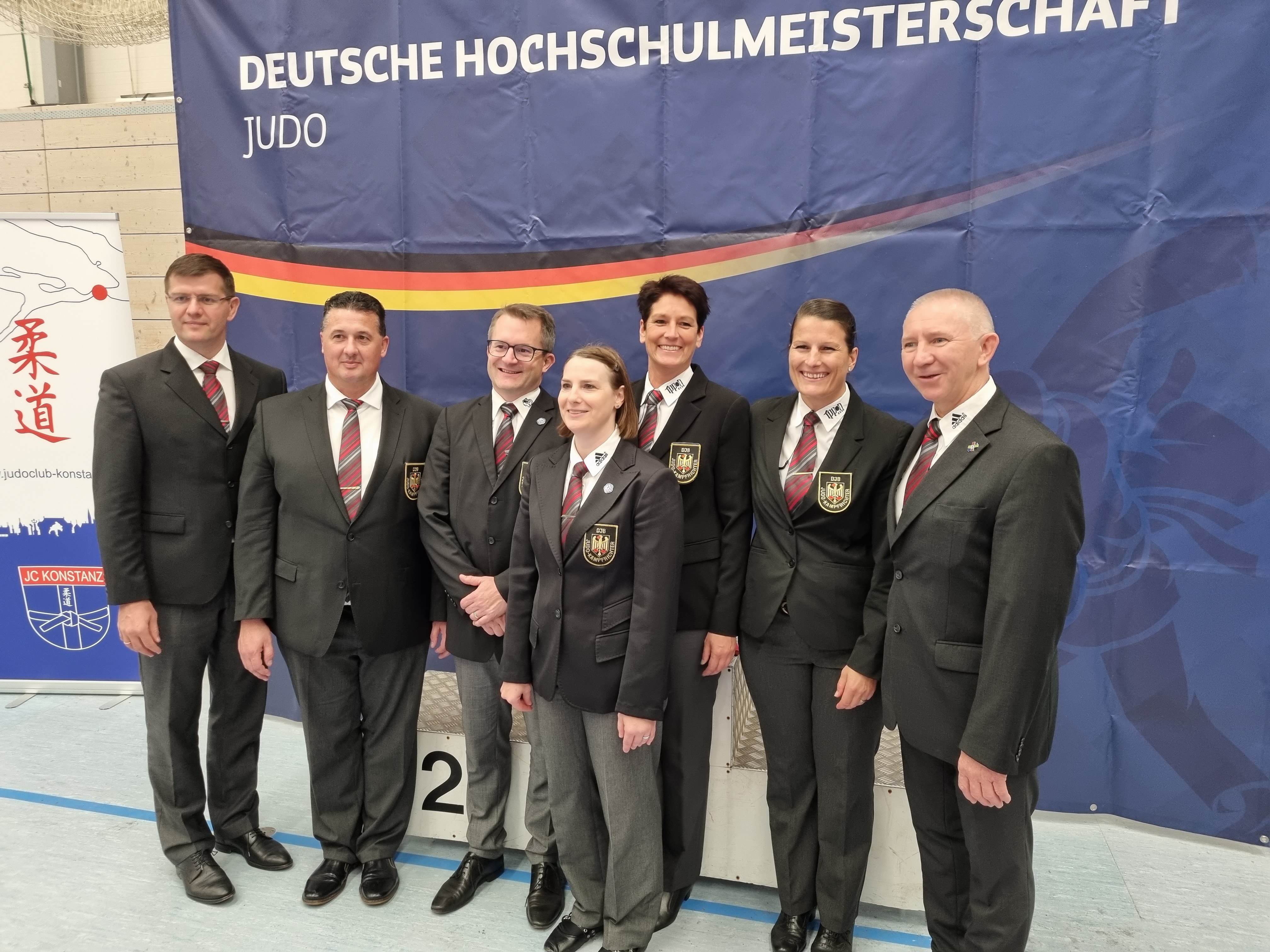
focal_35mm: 26
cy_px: 476
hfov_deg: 67.3
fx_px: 954
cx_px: 635
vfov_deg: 53.1
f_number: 1.8
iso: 320
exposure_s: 1/100
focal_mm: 5.4
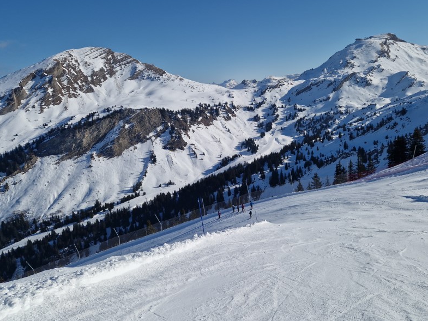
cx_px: 243
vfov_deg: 46.8
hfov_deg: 59.7
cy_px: 149
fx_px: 371
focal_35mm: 30
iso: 50
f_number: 1.8
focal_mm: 5.4
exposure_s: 1/4132
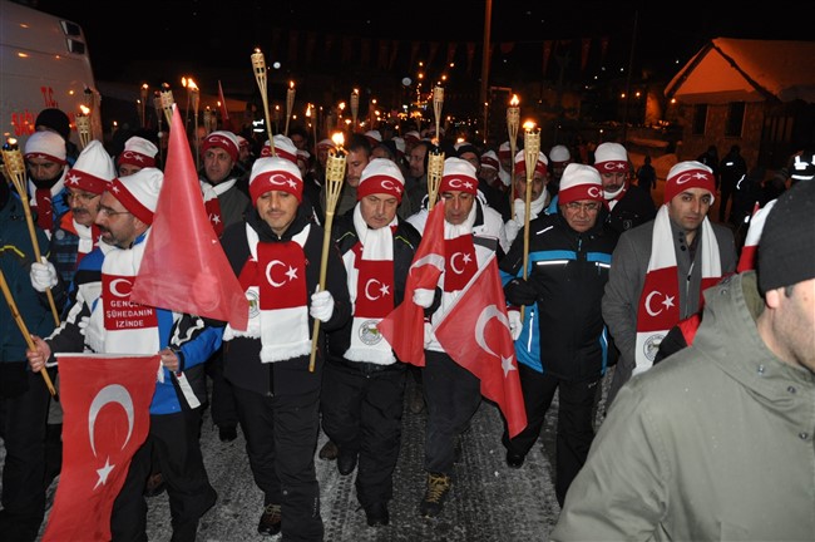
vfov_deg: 47.8
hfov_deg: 67.4
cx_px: 408
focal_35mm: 27
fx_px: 611
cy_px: 271
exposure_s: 1/60
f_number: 3.5
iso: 800
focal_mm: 18
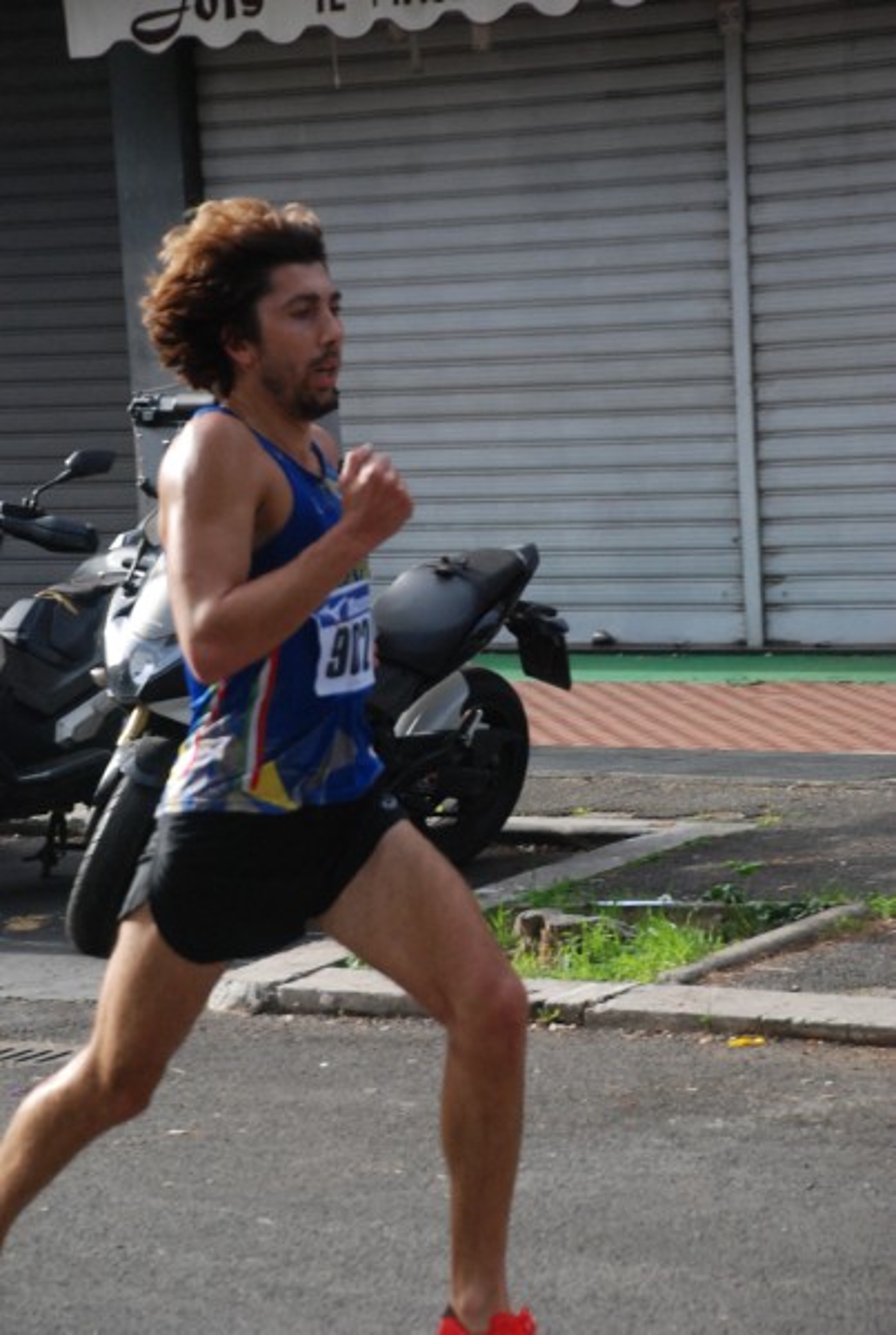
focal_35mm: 128
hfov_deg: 10.8
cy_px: 668
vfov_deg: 16.0
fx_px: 4735
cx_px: 448
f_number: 5.6
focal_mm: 85
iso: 1000
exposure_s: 1/800
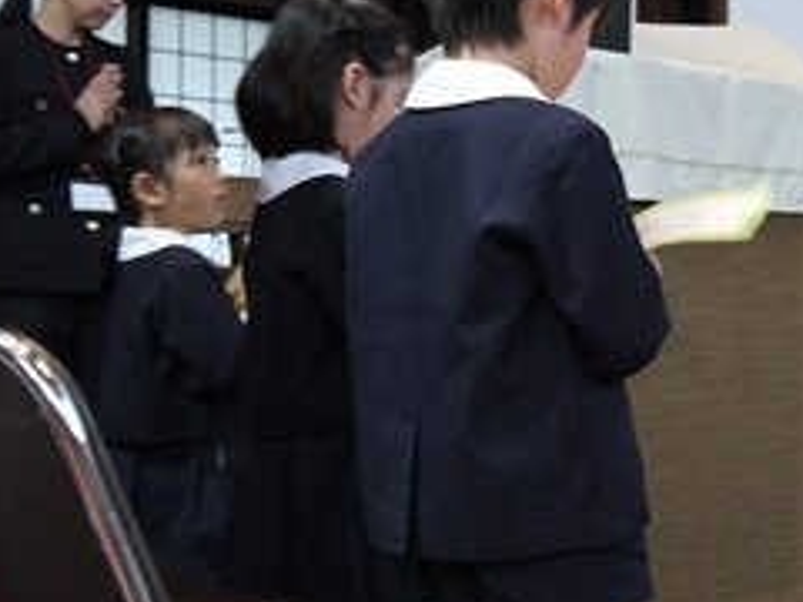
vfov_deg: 21.6
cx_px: 579
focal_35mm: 68
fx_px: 1577
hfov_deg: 28.2
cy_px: 355
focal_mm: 19
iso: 400
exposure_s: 1/8
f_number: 4.1
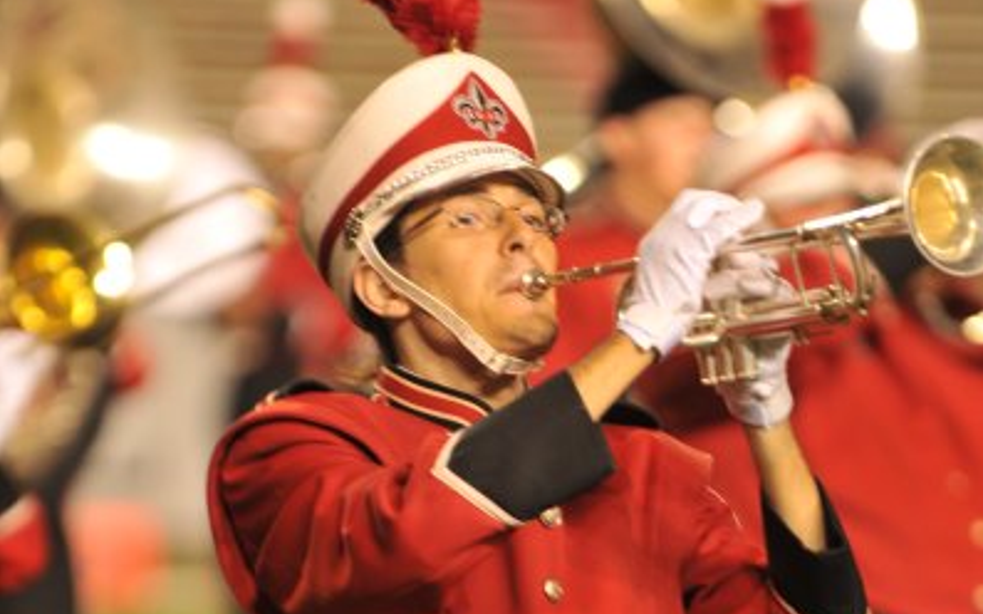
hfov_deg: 4.5
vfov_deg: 2.8
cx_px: 492
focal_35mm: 462
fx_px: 12375
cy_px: 693
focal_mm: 200
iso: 280
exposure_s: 1/60
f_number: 2.8
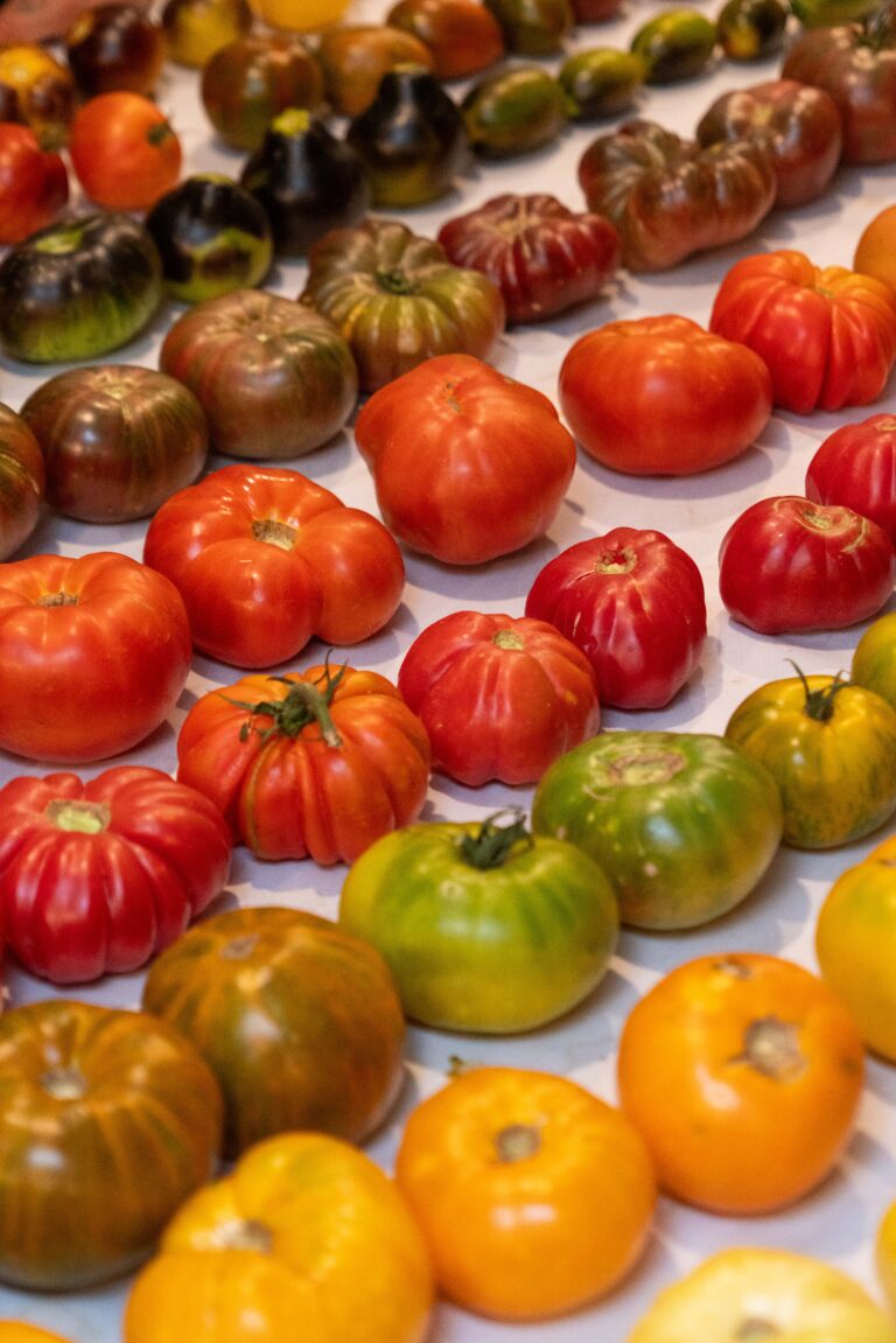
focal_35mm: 108
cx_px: 448
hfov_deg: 12.7
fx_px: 4029
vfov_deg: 18.9
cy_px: 672
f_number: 6.3
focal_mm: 108
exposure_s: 1/100
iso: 3200
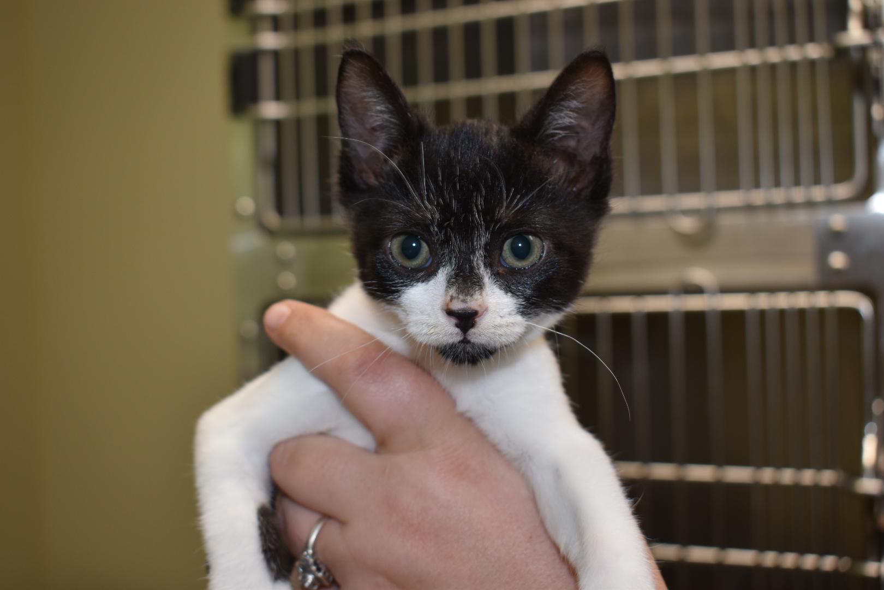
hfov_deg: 42.3
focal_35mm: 46
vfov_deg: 28.9
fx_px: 1142
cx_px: 442
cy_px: 295
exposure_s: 1/30
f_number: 5.6
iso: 200
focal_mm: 31
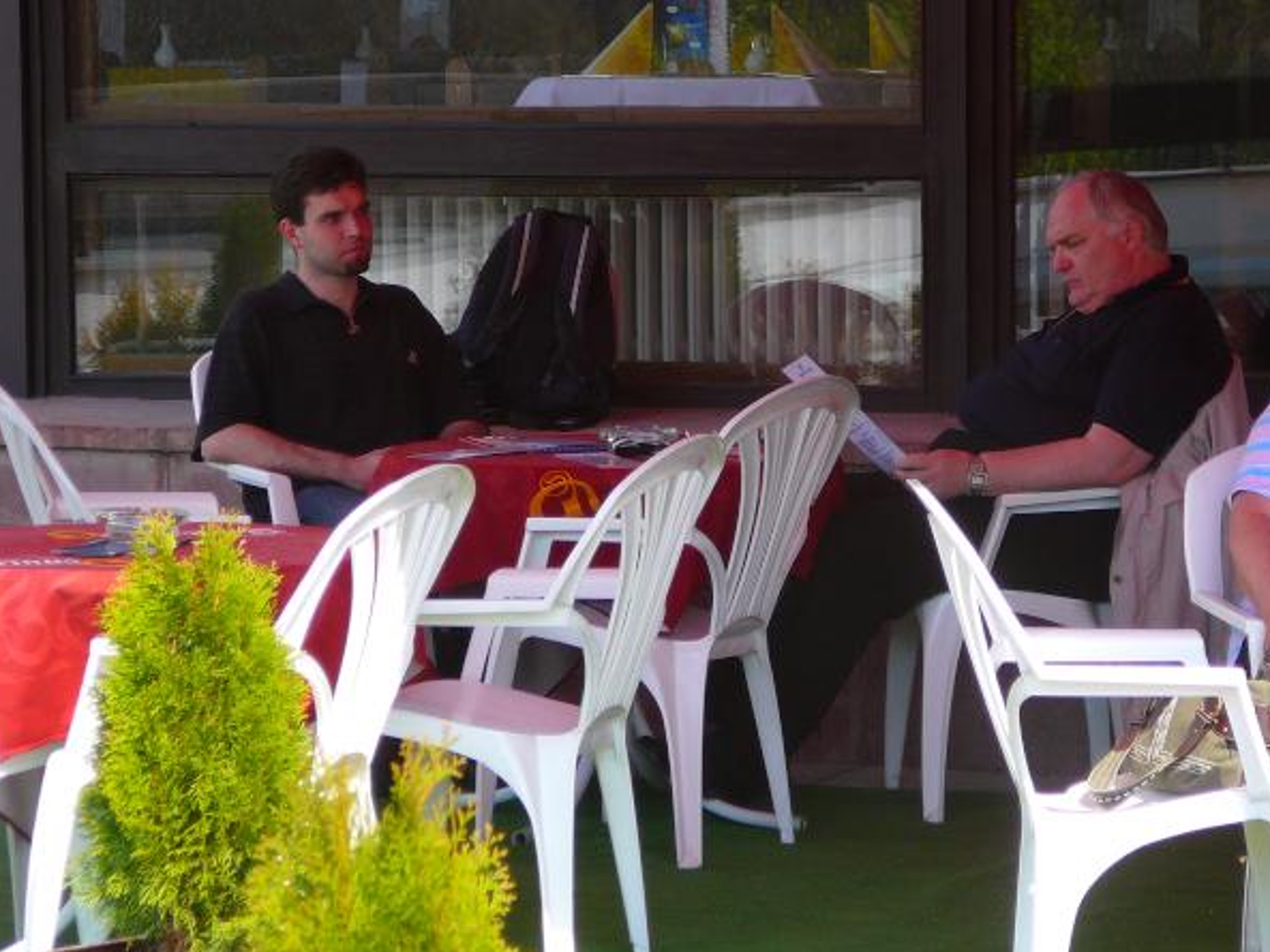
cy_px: 445
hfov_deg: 10.4
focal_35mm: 191
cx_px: 664
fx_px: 7009
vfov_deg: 7.8
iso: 80
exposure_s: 1/320
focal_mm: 26.3
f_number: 4
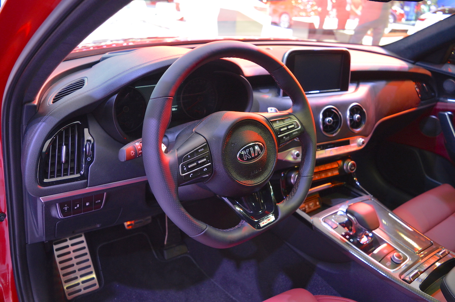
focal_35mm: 30
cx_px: 228
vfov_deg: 43.5
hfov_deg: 62.0
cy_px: 151
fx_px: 379
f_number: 4
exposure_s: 1/15
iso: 800
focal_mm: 20
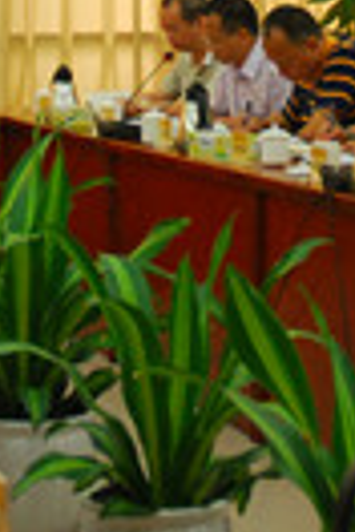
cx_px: 254
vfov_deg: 13.3
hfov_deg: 9.1
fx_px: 2219
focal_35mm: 150
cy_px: -139
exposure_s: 1/30
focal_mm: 22
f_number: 3.8
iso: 560
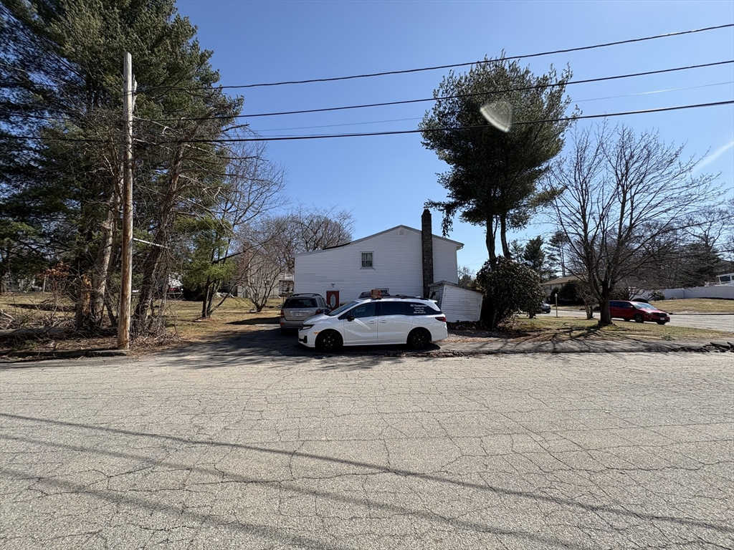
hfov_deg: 102.1
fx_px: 297
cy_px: 275
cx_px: 367
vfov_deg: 85.7
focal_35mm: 14
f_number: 2.2
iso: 40
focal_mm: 2.22
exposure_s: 1/1600
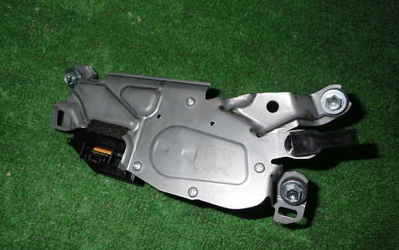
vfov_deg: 39.5
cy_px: 130
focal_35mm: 32
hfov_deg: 59.6
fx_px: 348
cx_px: 199
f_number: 6.3
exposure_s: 1/30
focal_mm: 5.4
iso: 200
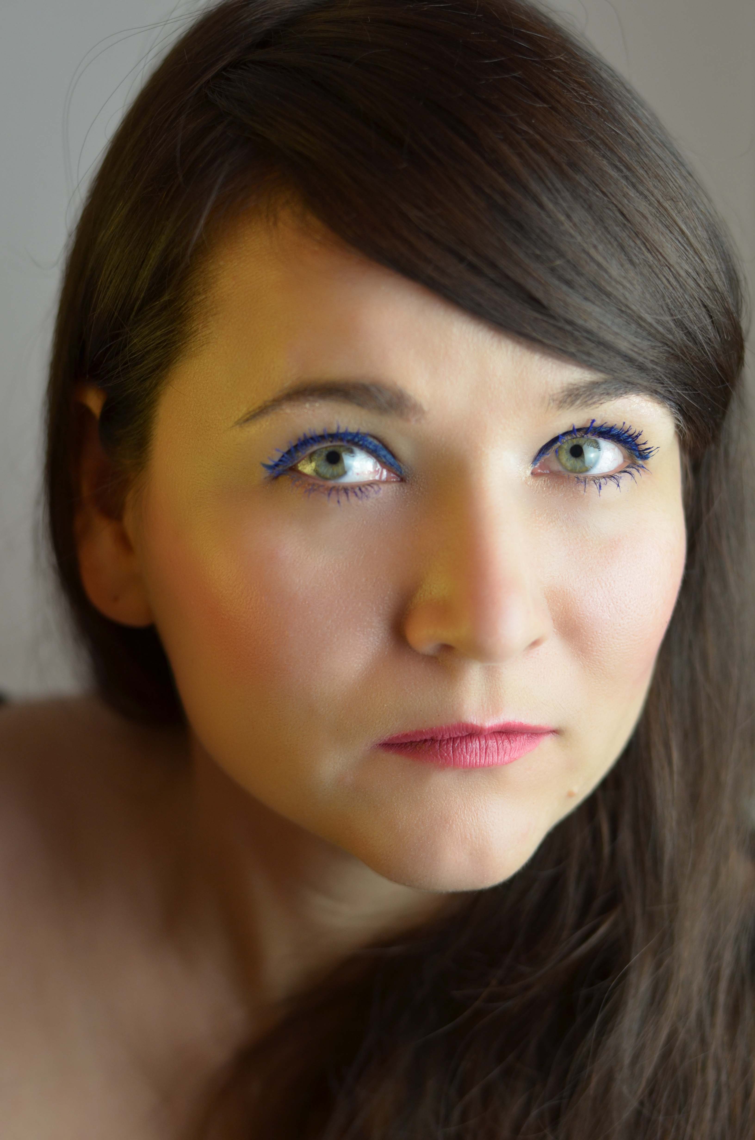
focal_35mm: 75
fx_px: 2370
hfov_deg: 18.1
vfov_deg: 27.0
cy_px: 570
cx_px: 378
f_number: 2.8
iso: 400
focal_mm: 50
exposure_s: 1/200
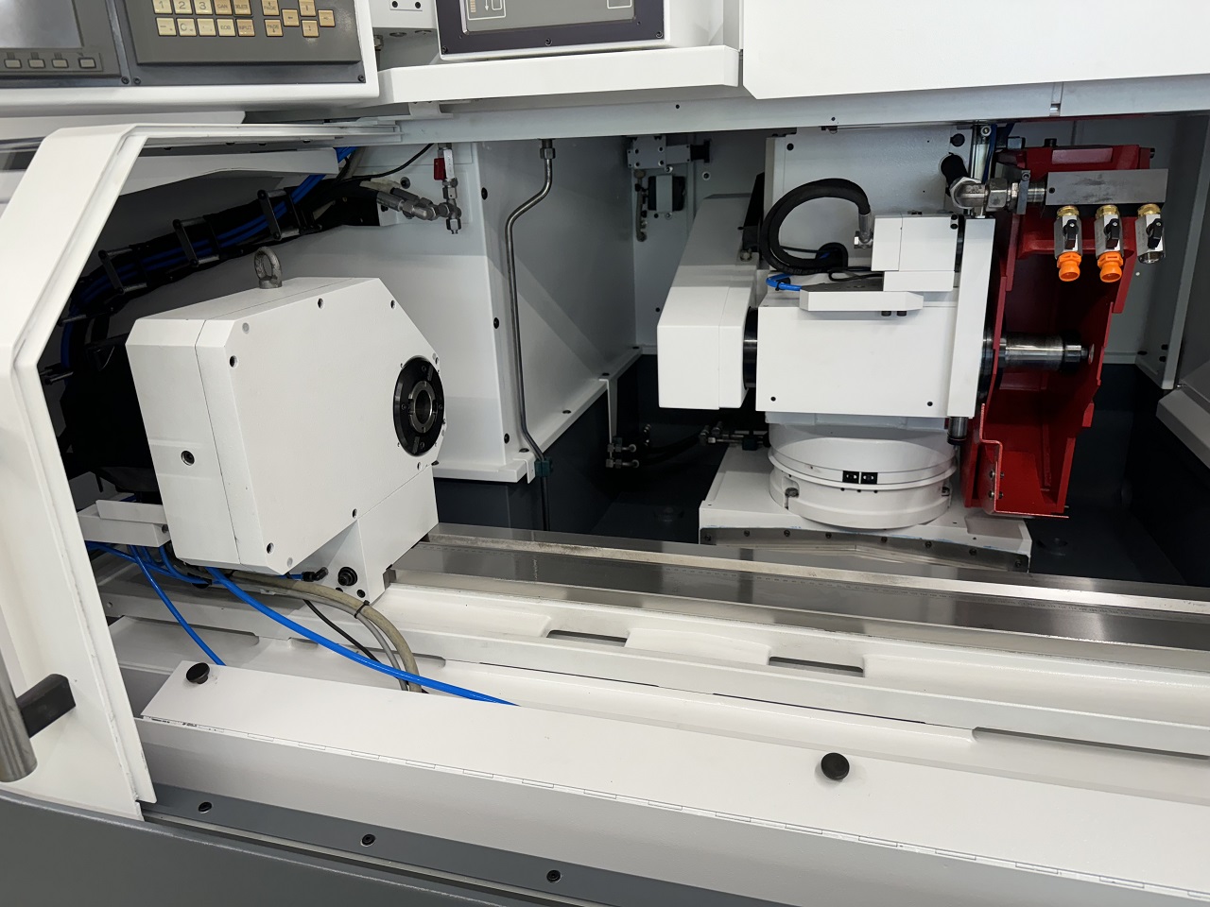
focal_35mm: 24
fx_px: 839
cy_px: 454
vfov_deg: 56.8
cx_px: 605
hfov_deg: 71.6
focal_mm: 6.76
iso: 160
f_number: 1.78
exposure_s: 1/100
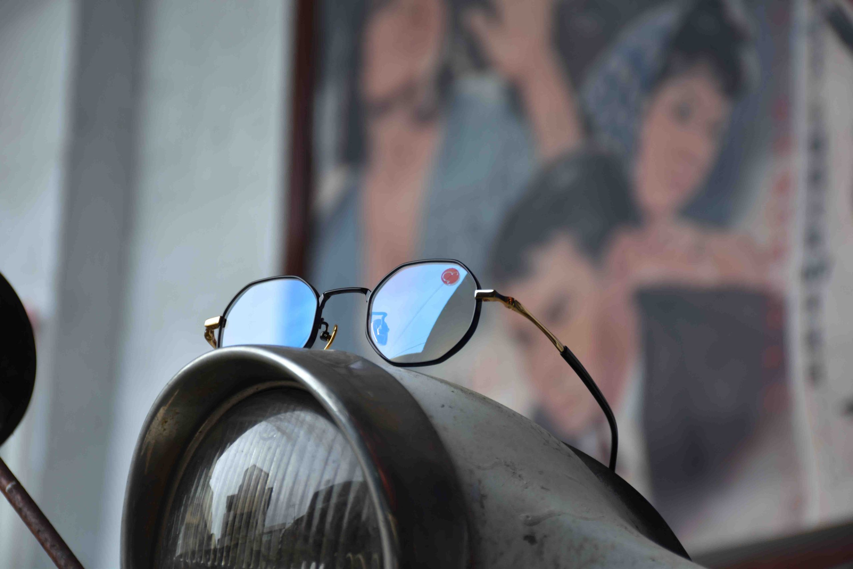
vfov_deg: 11.4
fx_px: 2843
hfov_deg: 17.1
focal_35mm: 120
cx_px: 426
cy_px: 284
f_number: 5.3
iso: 100
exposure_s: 1/125
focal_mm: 80
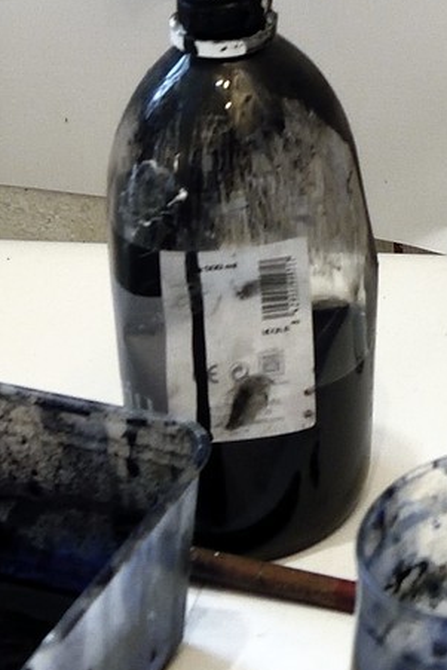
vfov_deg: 11.5
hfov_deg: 8.6
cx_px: 962
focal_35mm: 149
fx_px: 2773
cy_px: -924
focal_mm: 28
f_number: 5.6
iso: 1600
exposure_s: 1/30
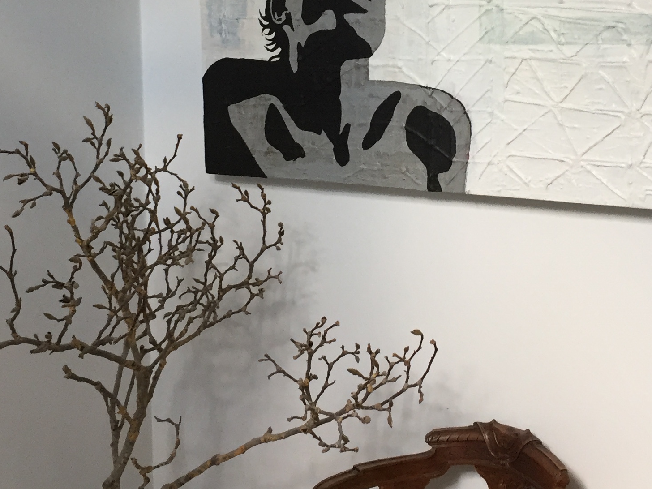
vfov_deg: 22.0
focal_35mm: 65
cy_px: 39
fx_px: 1224
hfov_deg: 29.8
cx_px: 377
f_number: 2.2
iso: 100
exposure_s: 1/33
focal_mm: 4.15
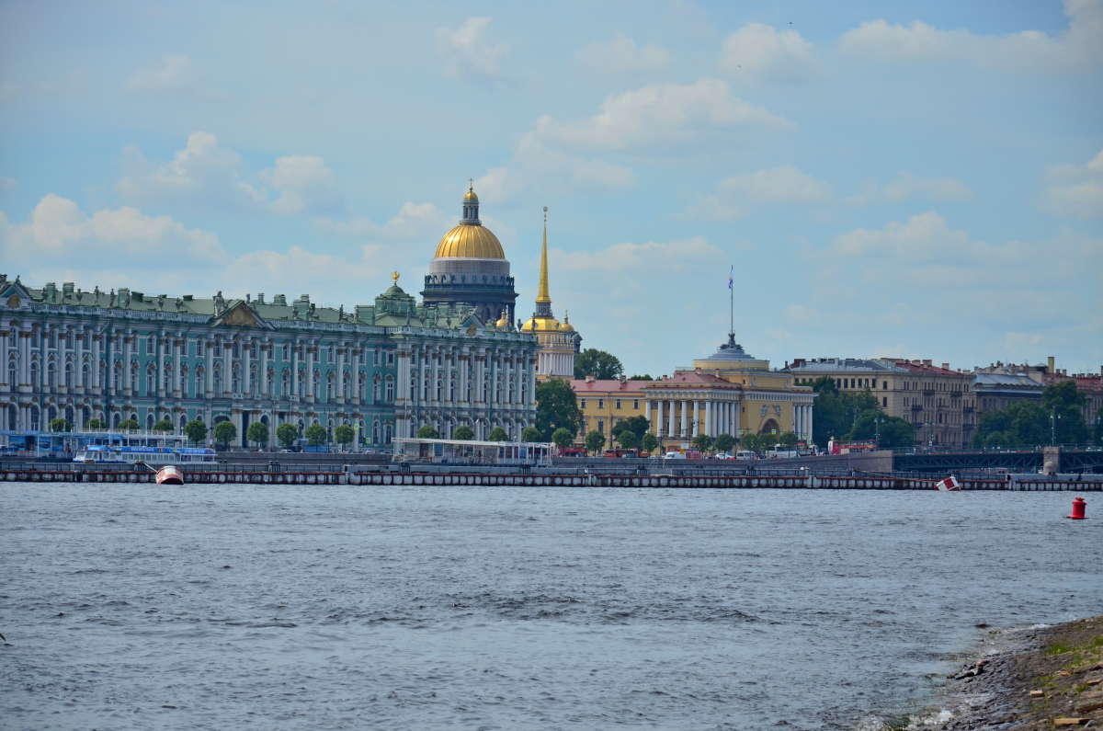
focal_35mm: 158
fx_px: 4816
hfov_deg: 13.1
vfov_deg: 8.7
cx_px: 552
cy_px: 366
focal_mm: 105
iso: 200
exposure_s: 1/1250
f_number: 6.3
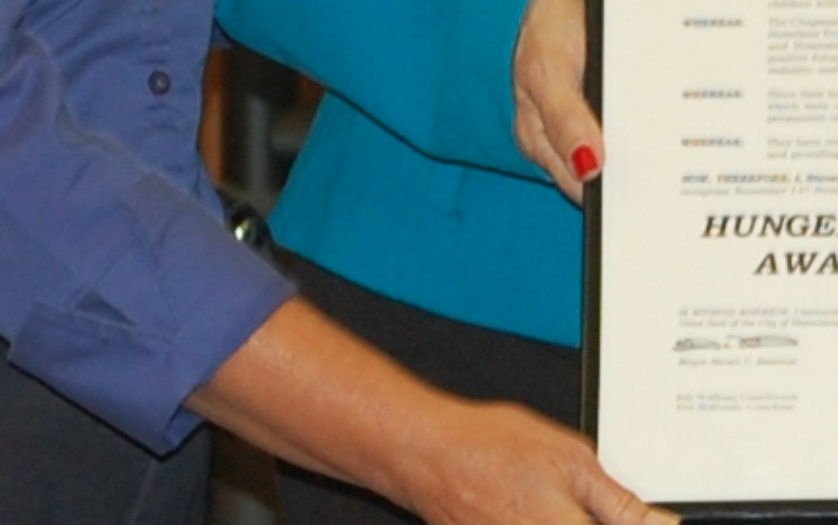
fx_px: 8489
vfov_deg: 3.5
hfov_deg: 5.6
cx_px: 631
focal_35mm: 372
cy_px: 46
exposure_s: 1/60
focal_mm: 35
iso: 400
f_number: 2.8
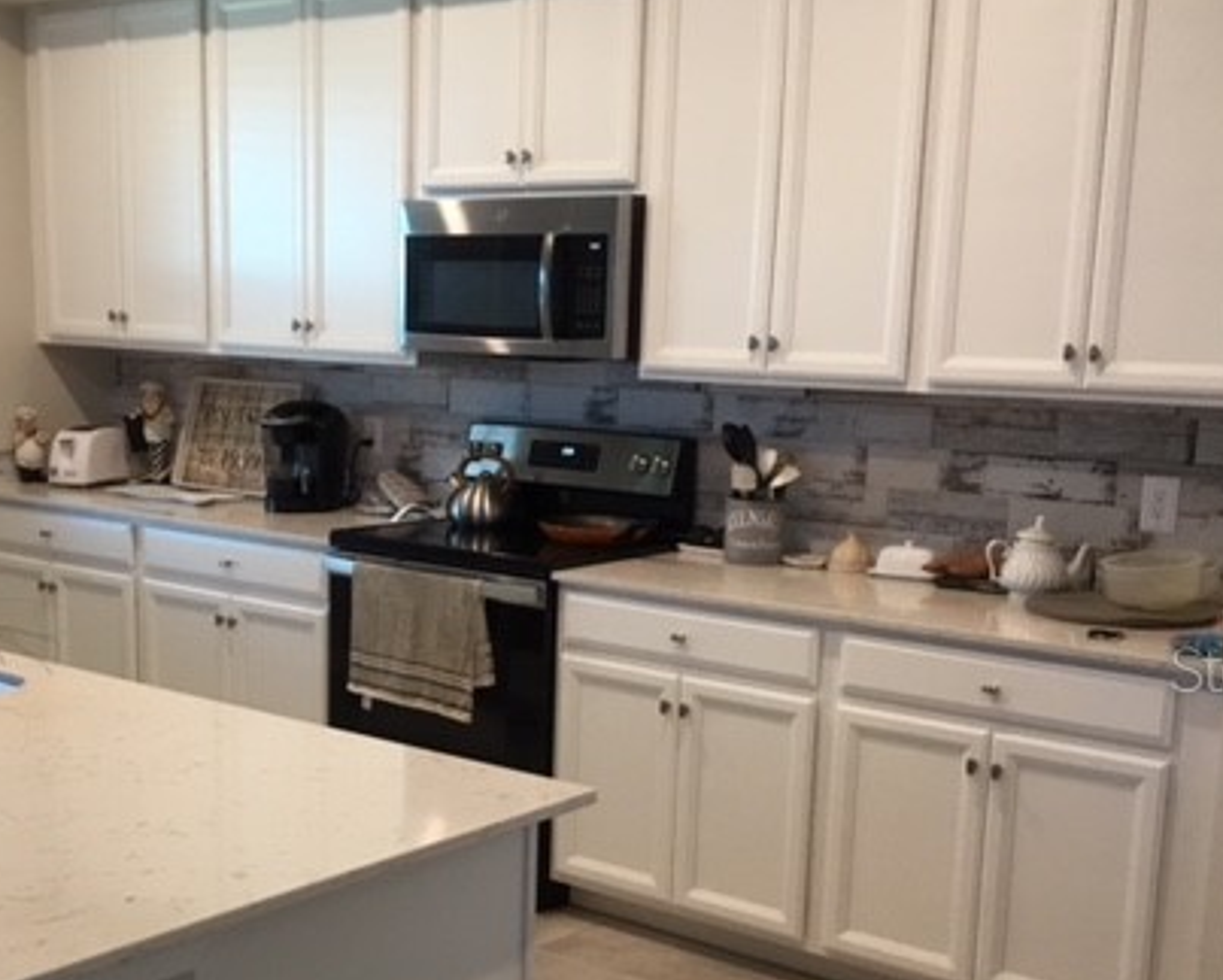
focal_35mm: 48
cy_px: 667
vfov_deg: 31.2
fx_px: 1739
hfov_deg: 38.6
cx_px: 486
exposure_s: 1/30
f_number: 2.4
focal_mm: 3.3
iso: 80
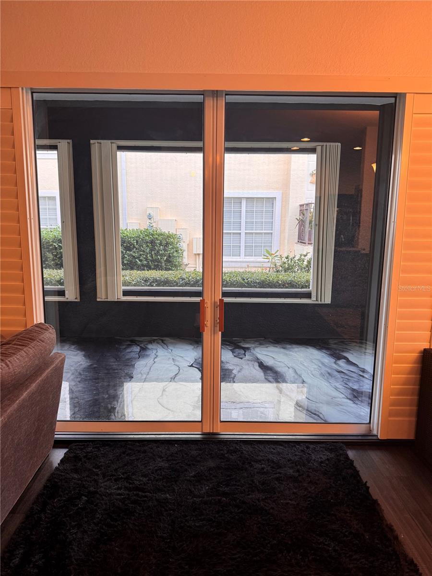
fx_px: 399
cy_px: 288
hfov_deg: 56.8
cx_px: 216
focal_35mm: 24
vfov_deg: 71.6
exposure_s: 1/60
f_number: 1.78
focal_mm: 6.76
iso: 160
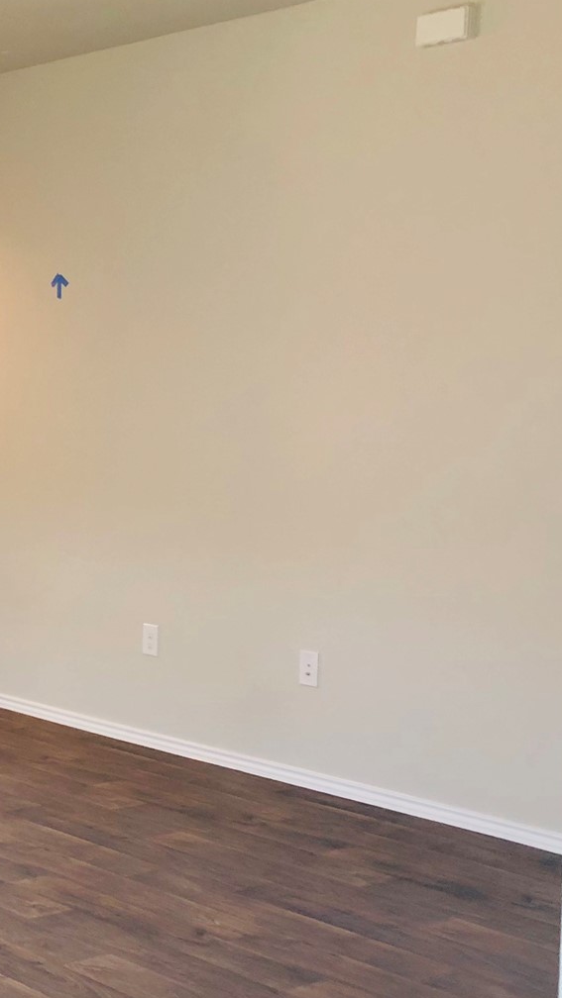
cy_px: 574
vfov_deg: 33.8
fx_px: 1643
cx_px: -285
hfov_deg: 17.4
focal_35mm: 62
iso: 40
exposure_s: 1/17
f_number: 1.8
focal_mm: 3.99
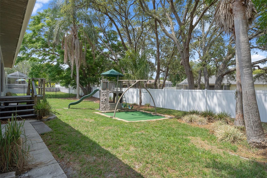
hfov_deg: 86.9
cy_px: 89
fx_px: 141
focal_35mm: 19
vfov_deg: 64.5
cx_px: 134
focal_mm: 19
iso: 400
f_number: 8
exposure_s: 1/200
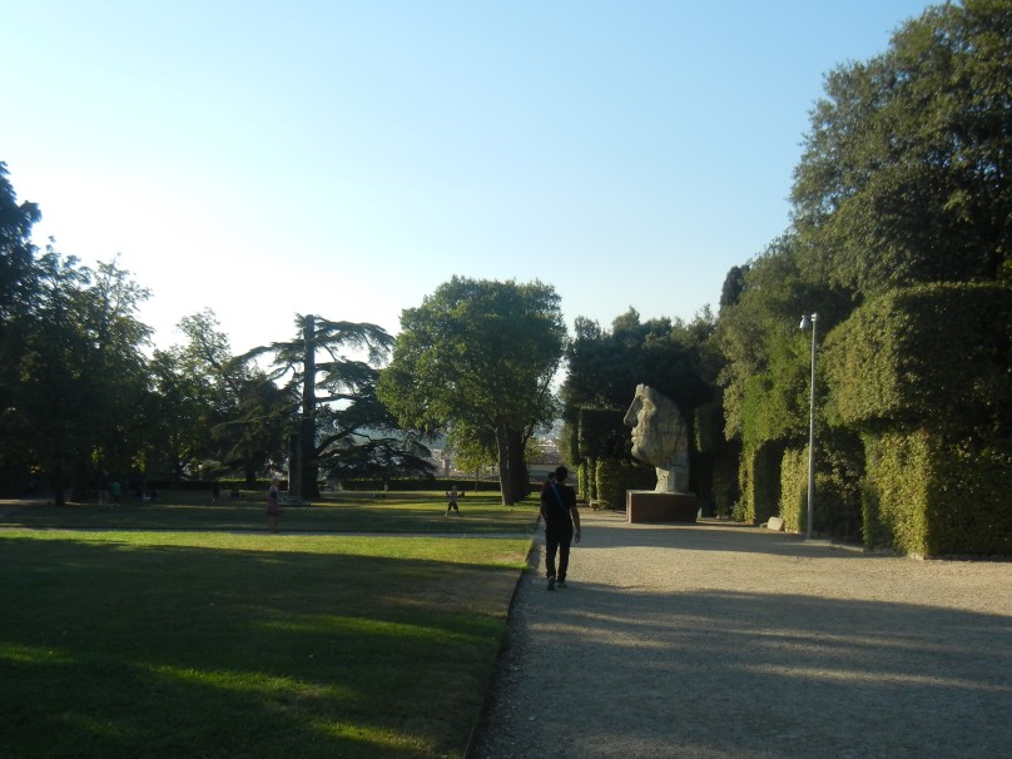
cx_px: 472
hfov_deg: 48.9
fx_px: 1111
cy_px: 463
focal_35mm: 38
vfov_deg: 37.5
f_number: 7
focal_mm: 5.4
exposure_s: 1/243
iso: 160
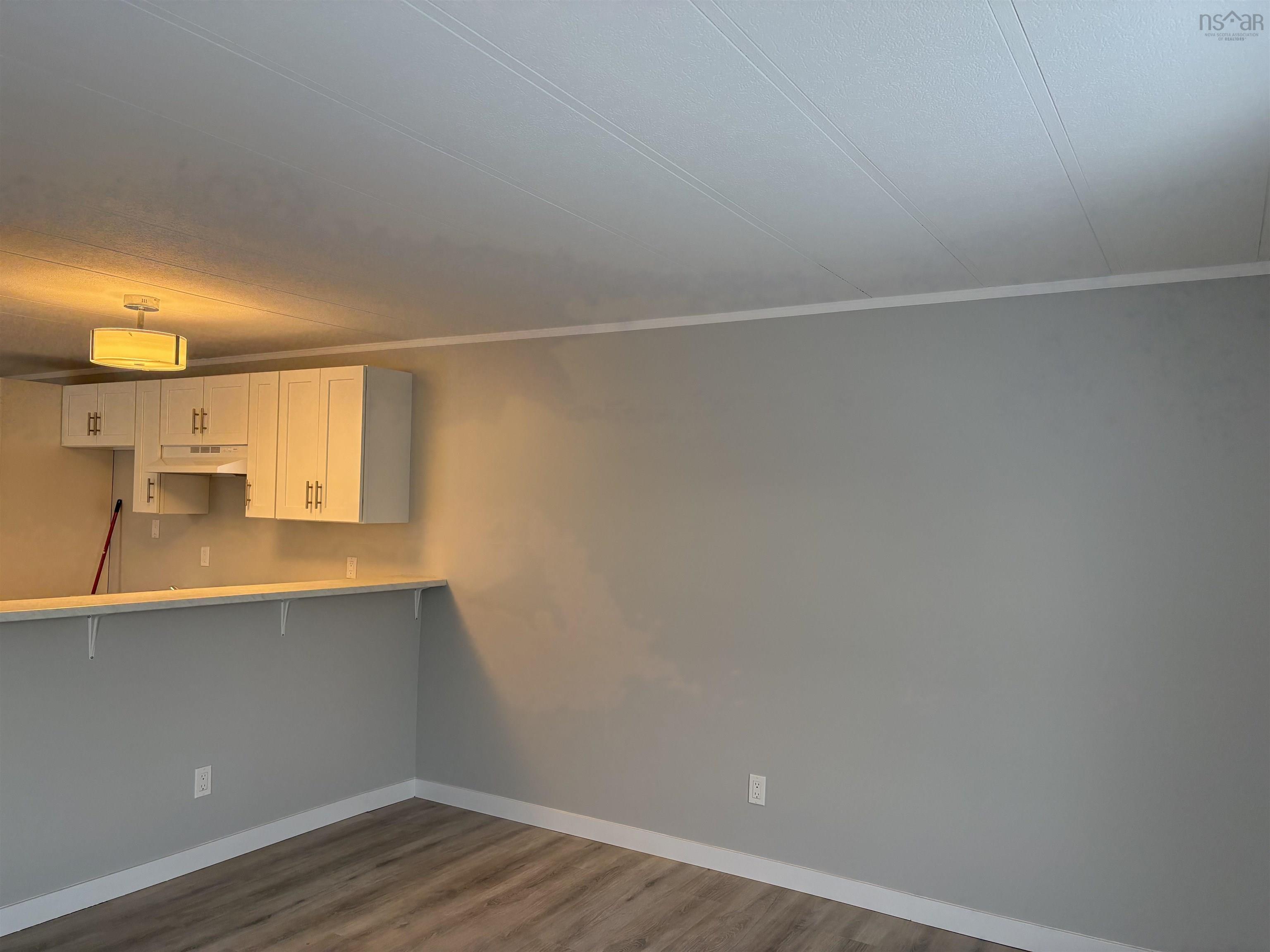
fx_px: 954
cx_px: 635
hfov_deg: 67.3
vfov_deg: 53.1
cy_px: 476
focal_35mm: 26
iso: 160
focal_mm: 5.96
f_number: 1.6
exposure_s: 1/120
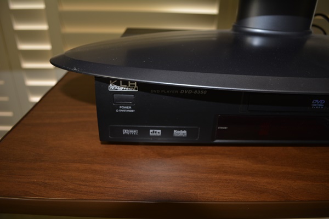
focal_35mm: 27
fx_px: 247
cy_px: 110
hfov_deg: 67.4
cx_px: 164
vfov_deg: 47.9
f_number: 3.5
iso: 220
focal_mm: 18
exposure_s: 1/60
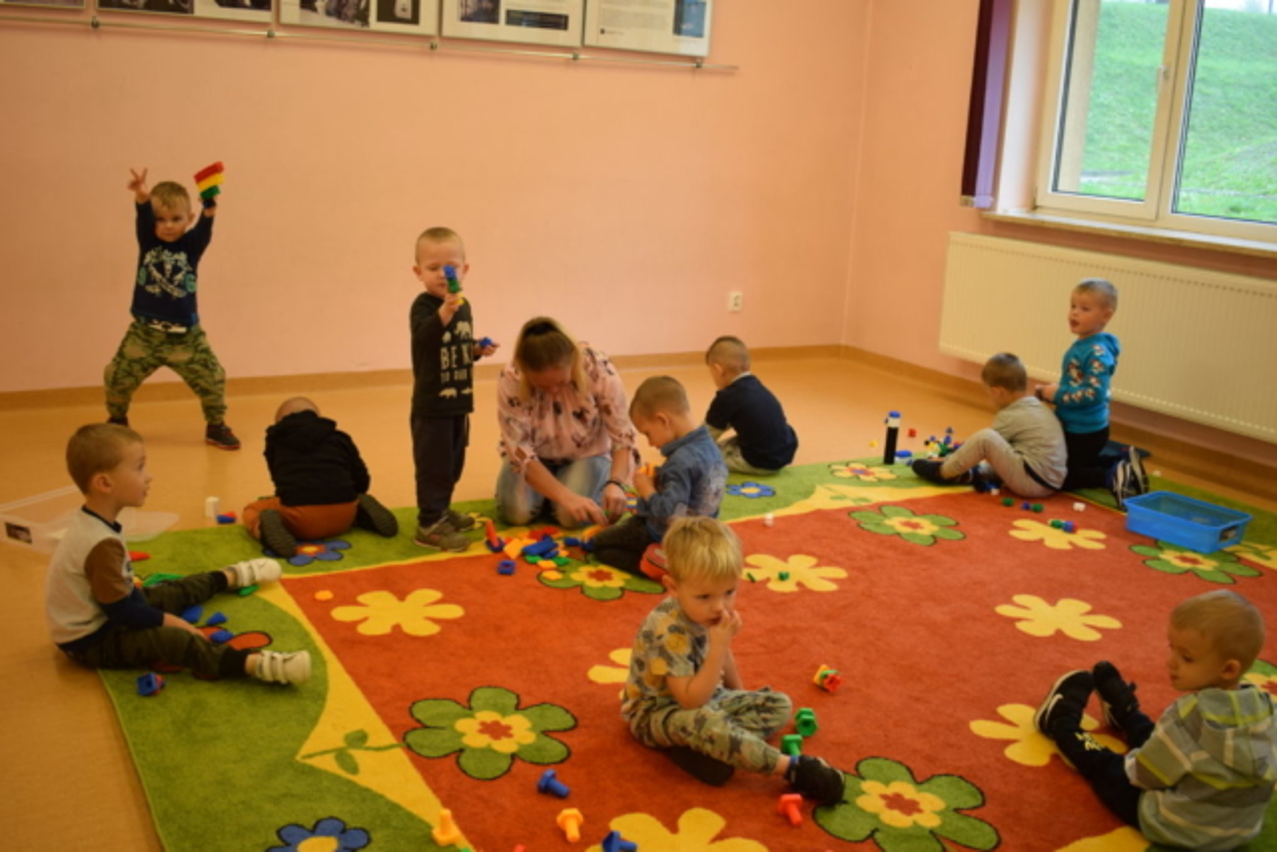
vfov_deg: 36.9
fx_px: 1277
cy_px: 426
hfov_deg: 53.1
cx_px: 638
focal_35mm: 36
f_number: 4.5
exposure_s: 1/80
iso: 400
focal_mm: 24
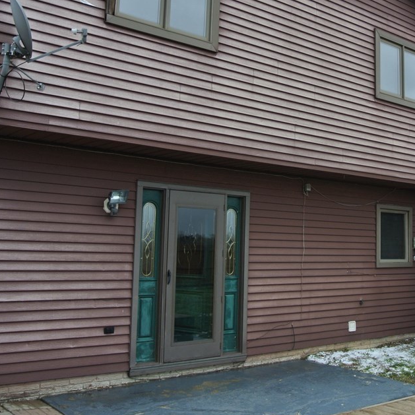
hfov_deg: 40.2
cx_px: 291
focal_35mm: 41
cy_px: 184
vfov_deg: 40.9
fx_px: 556
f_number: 3.5
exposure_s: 1/500
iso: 100
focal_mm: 10.7
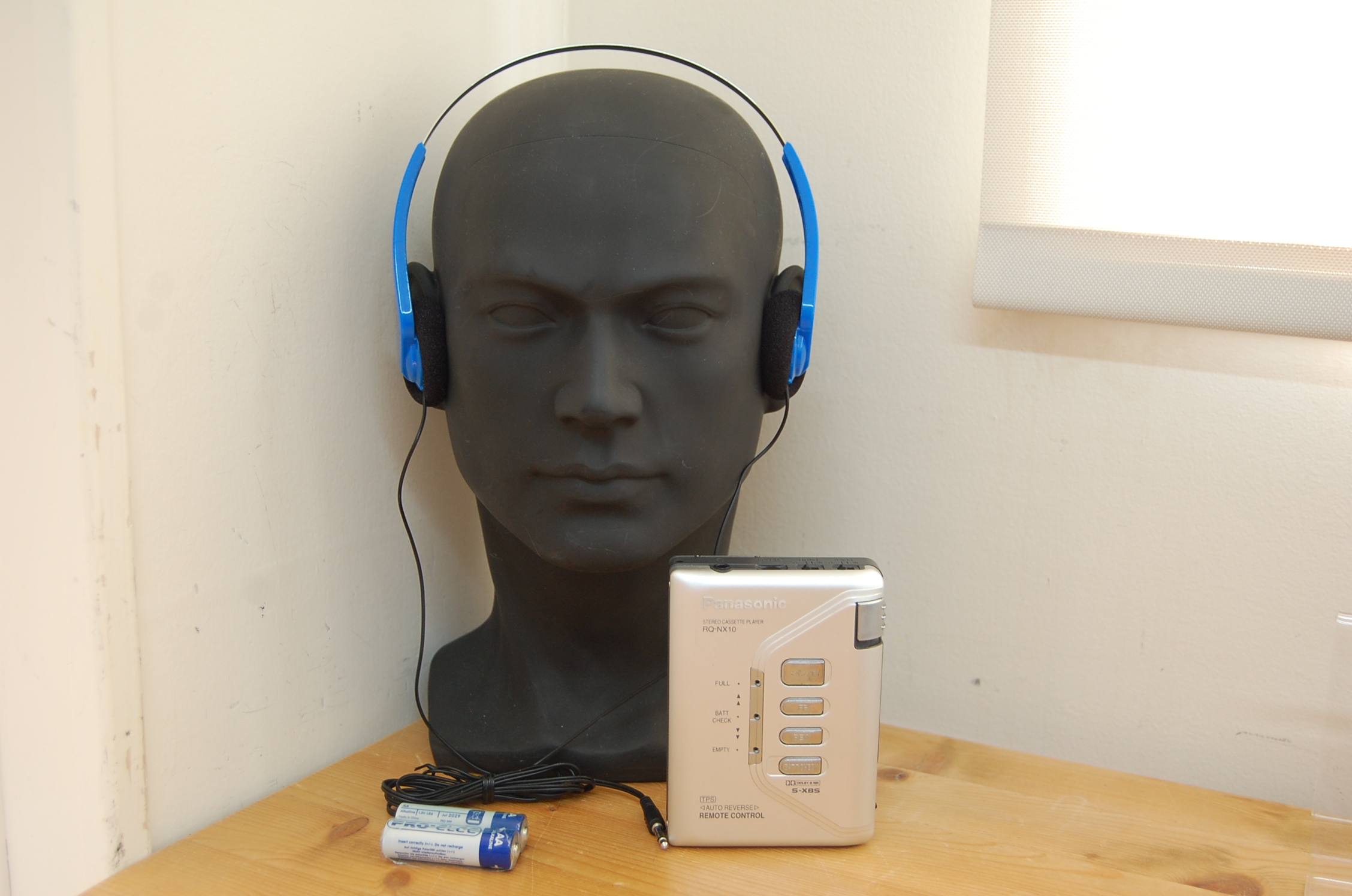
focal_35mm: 45
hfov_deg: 43.7
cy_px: 448
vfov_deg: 29.8
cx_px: 676
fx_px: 1687
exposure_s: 1/50
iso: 400
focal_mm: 30
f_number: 4.2
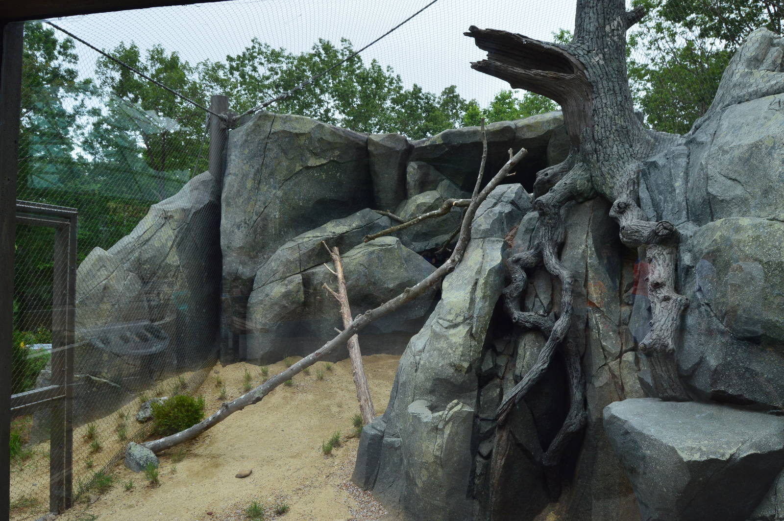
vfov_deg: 45.6
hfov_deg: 64.6
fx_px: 620
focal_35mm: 28
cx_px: 392
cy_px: 260
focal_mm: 19
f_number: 10
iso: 400
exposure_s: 1/250
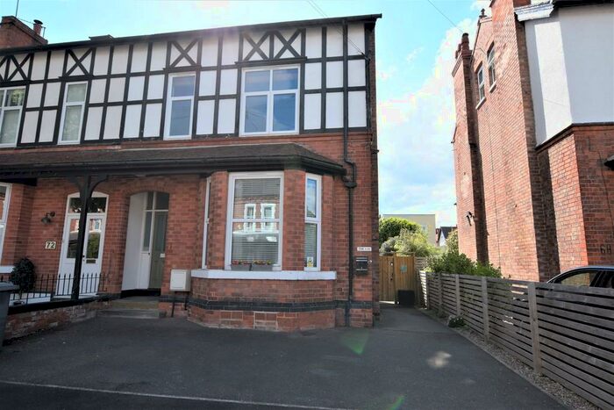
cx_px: 307
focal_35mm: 20
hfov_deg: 85.4
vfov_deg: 63.2
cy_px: 205
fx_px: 333
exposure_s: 1/320
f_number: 9
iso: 200
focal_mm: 13
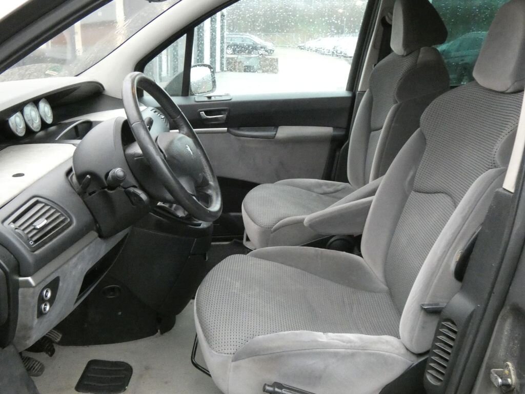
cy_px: 197
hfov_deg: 51.4
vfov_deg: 39.7
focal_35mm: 36
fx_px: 546
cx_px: 262
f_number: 5.6
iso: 1600
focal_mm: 6.5
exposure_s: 1/25
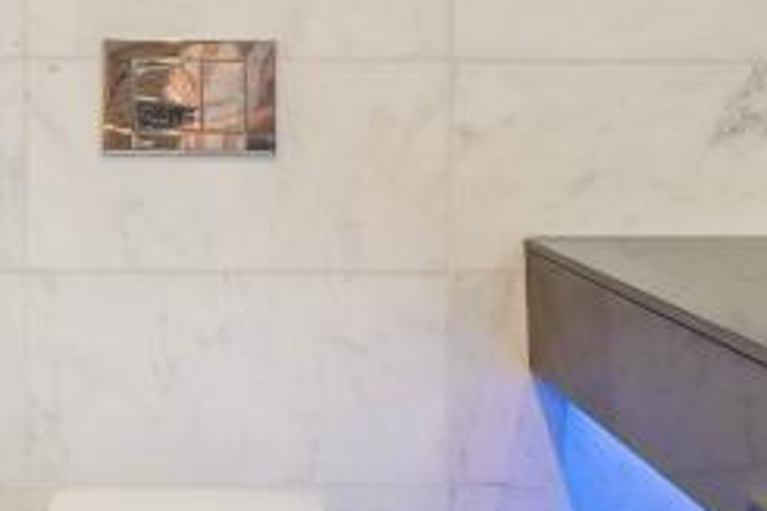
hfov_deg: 29.5
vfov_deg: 20.1
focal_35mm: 67
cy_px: 99
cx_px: 169
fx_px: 1426
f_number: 8
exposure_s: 1/8
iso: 200
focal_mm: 16
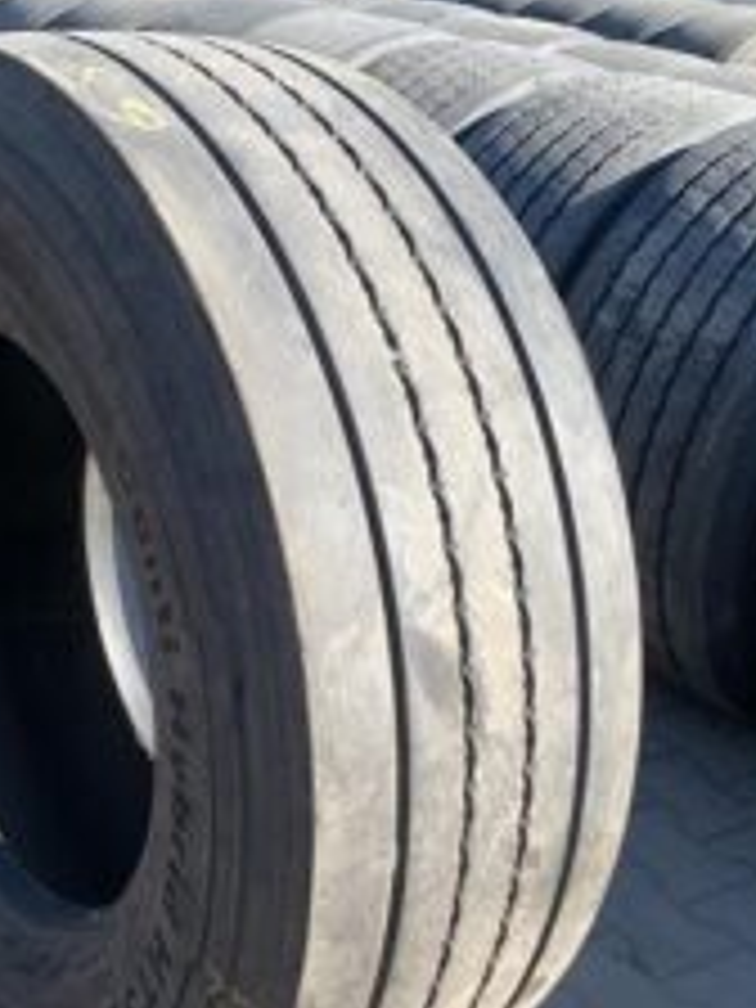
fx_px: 1456
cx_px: 274
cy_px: 659
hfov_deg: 29.0
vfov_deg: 37.8
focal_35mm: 50
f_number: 1.8
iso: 25
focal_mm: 4.25
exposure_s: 1/583
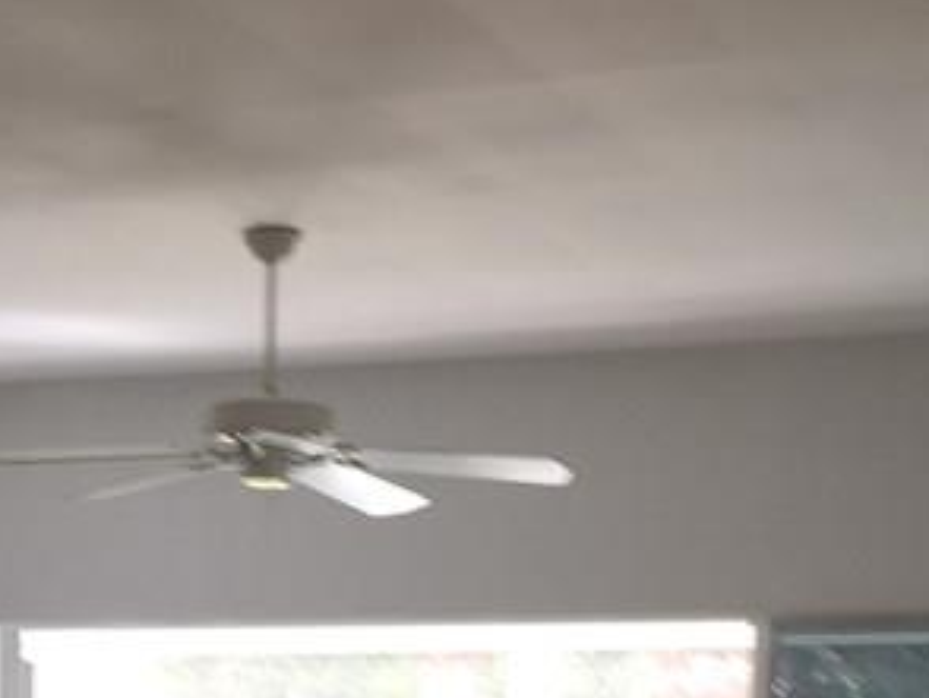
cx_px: 190
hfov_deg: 19.2
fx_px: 2713
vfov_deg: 13.9
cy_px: 1004
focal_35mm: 101
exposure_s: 1/40
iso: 32
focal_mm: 4.15
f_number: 2.2
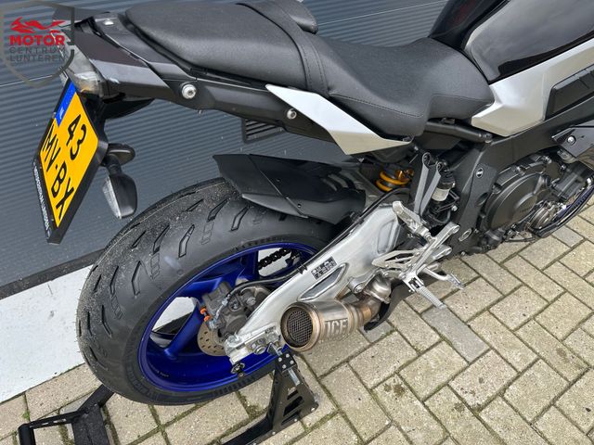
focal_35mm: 24
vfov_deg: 56.8
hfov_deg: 71.6
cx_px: 297
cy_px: 222
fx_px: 412
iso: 80
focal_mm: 6.86
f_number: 1.78
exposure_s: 1/407
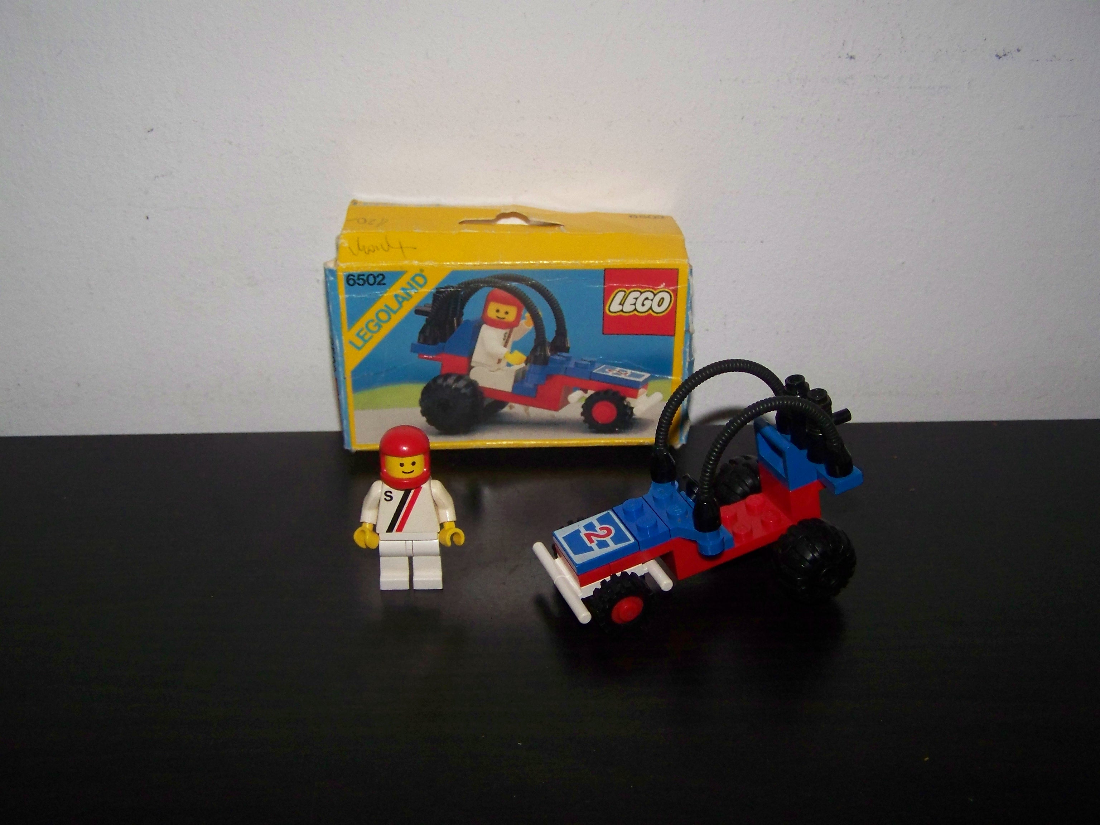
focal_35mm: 38
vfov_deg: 37.7
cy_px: 412
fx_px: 1208
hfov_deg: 49.0
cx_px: 550
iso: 200
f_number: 2.8
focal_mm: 6.3
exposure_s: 1/30
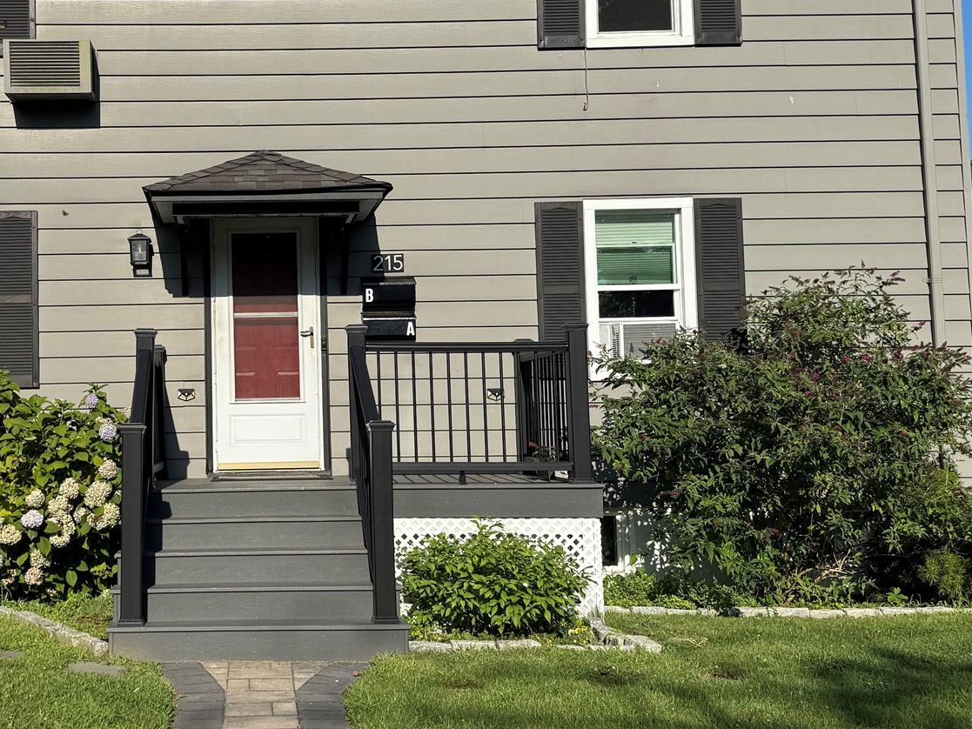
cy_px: 336
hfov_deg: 41.8
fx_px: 1236
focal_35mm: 44
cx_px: 252
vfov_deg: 32.9
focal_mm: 6.76
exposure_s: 1/5714
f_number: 1.78
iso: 80
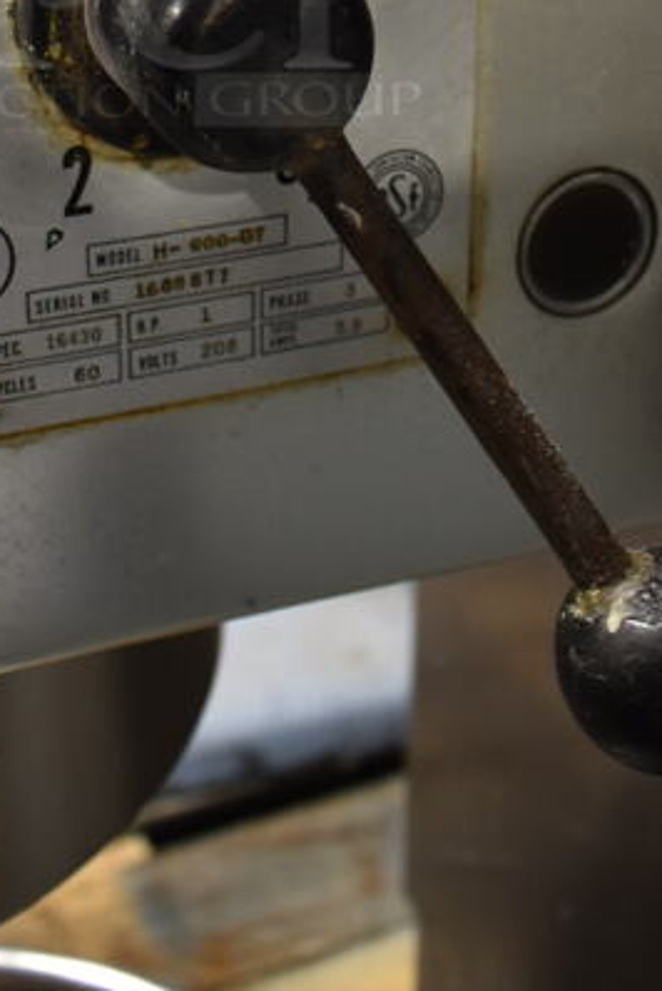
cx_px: 167
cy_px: -4
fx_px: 1707
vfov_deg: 30.1
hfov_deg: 21.8
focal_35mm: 62
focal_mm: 18
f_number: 3.5
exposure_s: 1/30
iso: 560
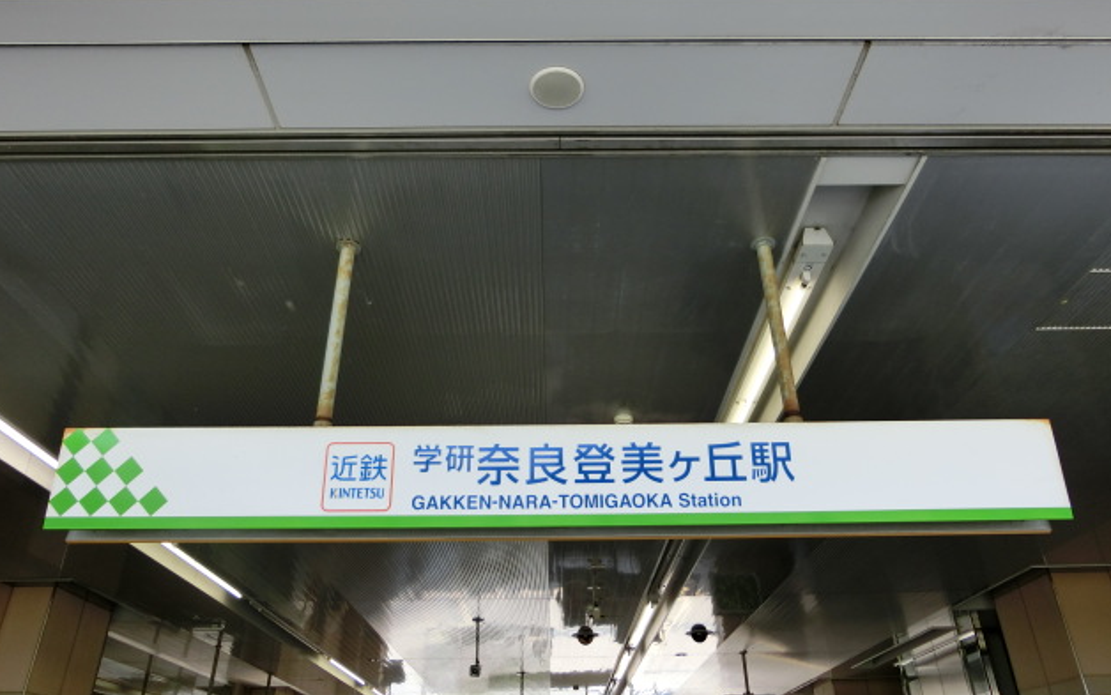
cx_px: 557
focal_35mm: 27
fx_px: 818
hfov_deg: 68.4
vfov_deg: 46.0
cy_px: 304
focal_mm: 4.5
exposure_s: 1/160
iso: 80
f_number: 3.5
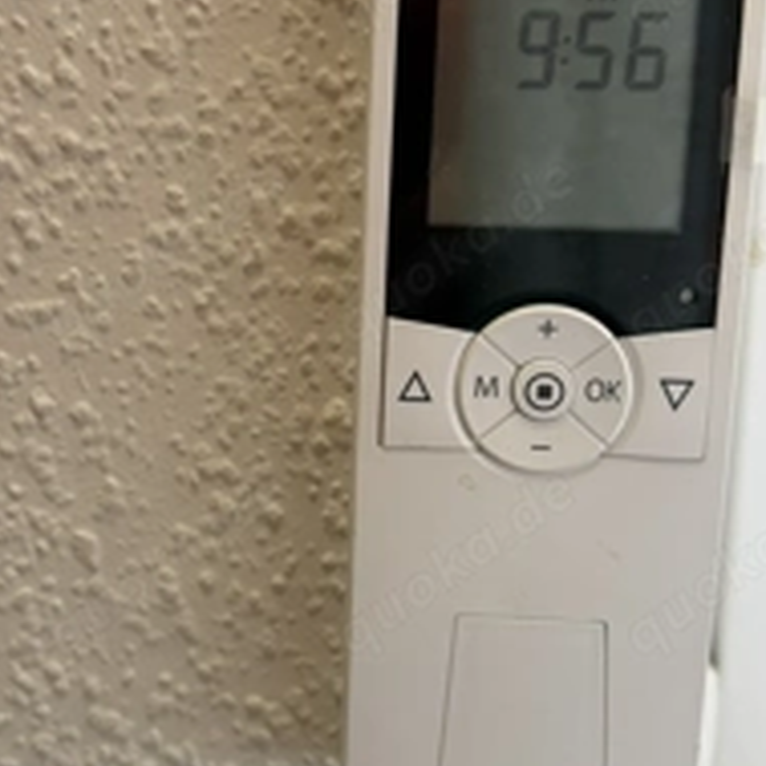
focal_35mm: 45
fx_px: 1127
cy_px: 308
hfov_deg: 37.4
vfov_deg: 37.4
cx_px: 296
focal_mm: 6.76
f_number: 1.78
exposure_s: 1/50
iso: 125
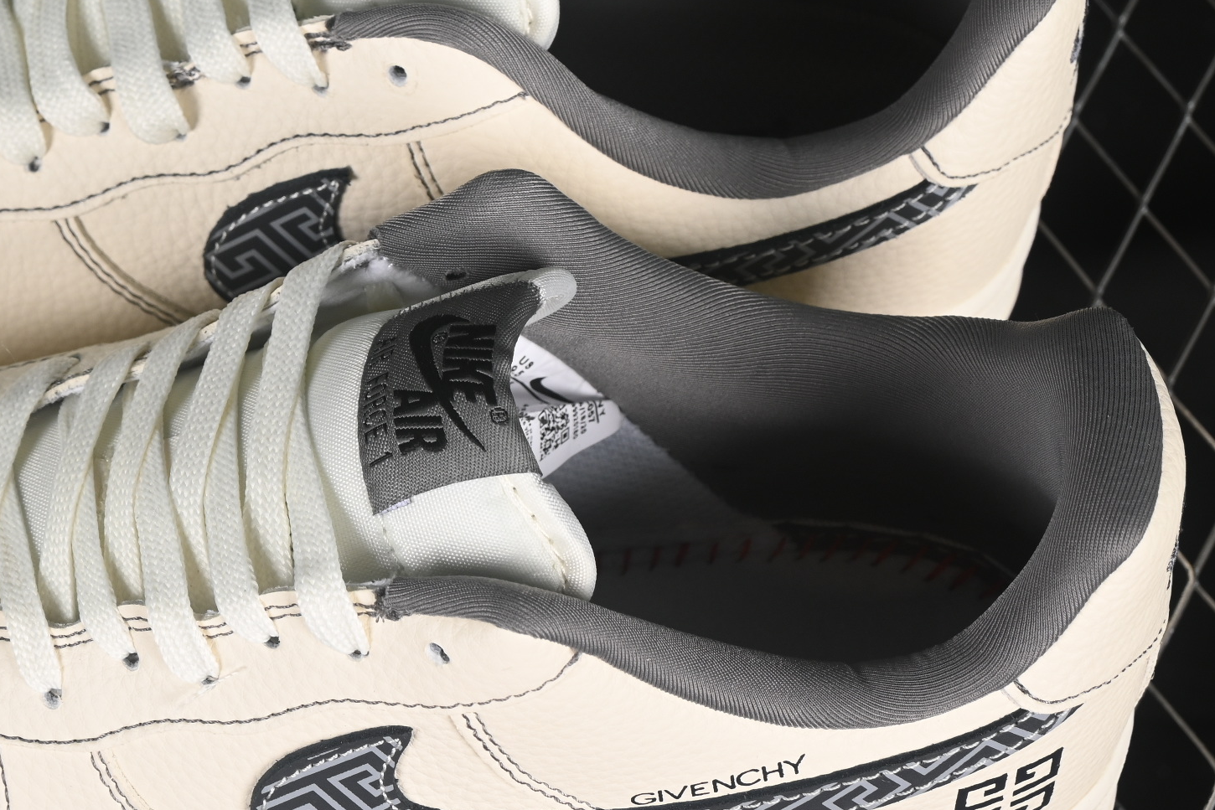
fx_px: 4860
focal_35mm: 144
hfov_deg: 14.2
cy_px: 370
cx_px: 260
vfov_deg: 9.5
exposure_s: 1/80
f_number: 7.1
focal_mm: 50
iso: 160
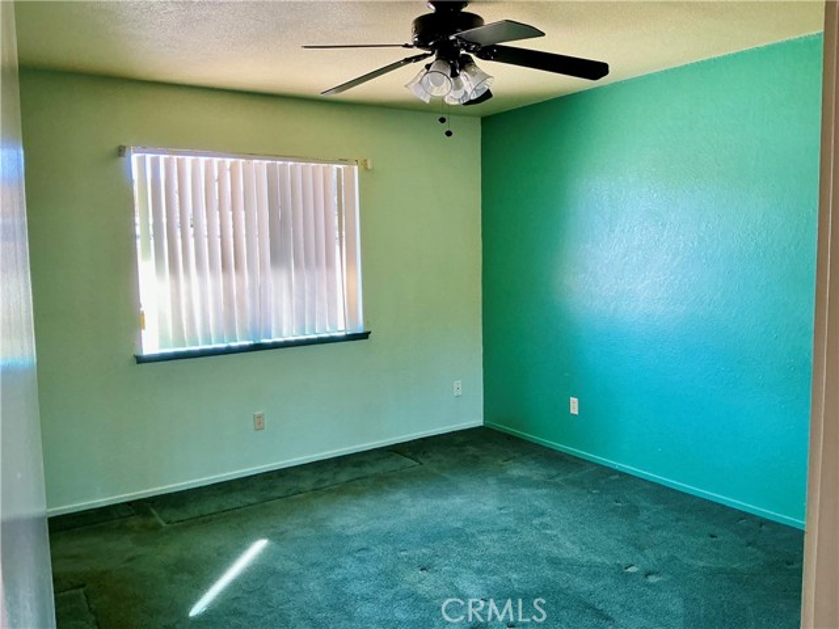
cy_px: 314
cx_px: 420
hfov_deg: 61.7
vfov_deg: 48.2
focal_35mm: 29
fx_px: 703
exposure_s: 1/60
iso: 80
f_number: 1.8
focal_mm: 3
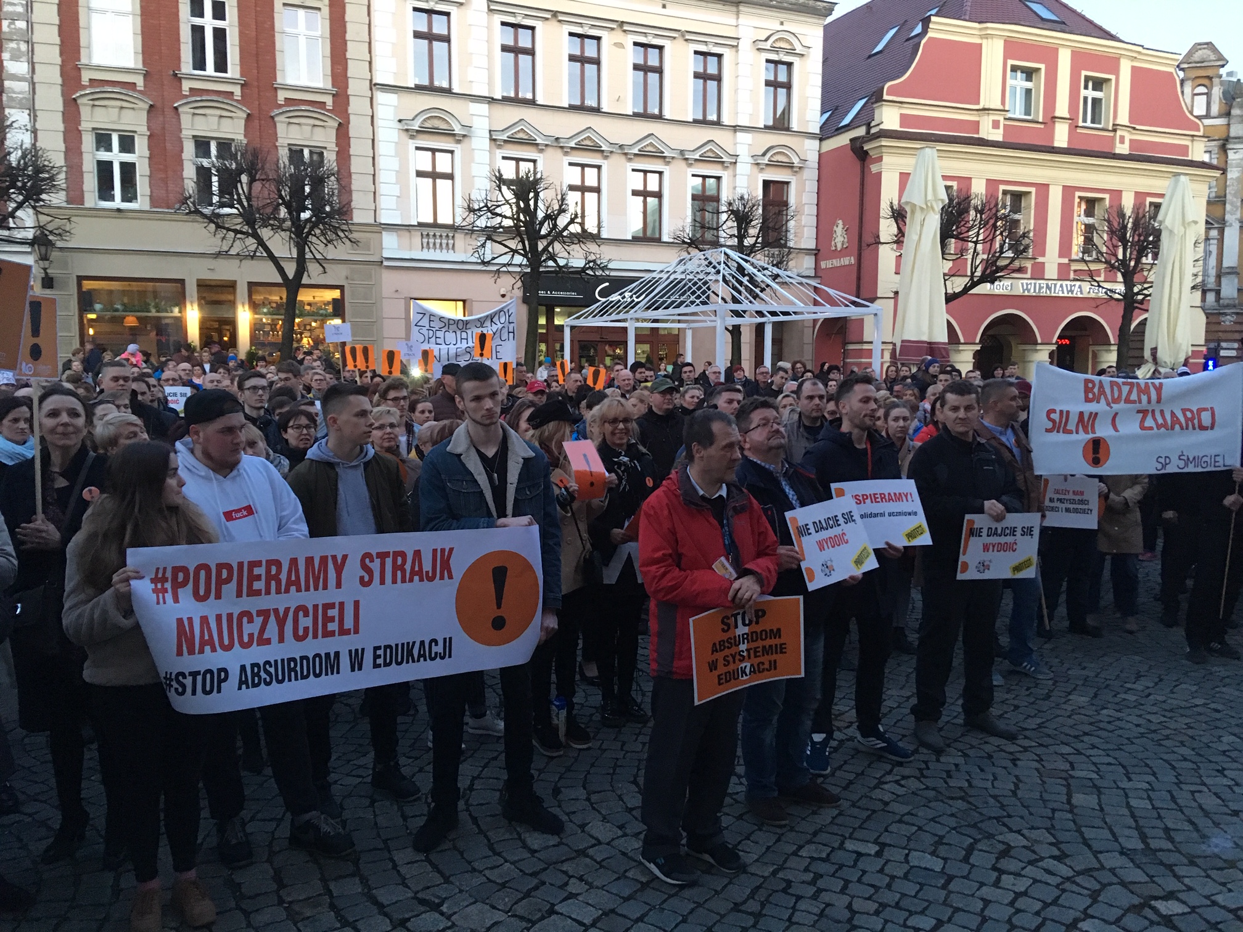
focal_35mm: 29
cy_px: 466
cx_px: 622
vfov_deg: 48.2
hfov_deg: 61.7
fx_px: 1041
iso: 200
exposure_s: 1/17
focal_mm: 4.15
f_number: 2.2
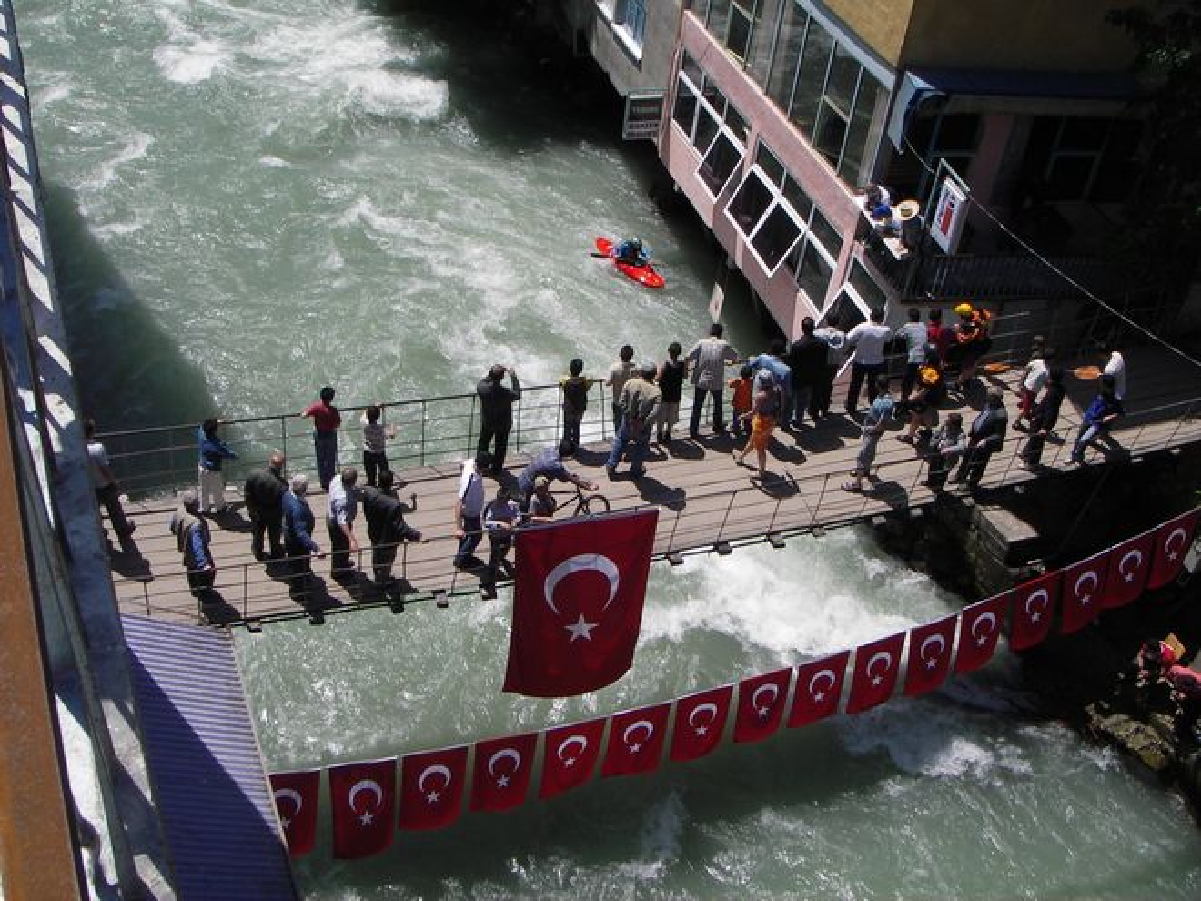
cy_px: 450
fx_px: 1318
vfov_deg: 37.7
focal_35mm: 38
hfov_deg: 49.0
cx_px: 600
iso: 50
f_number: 6.6
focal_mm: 6.3
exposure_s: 1/250
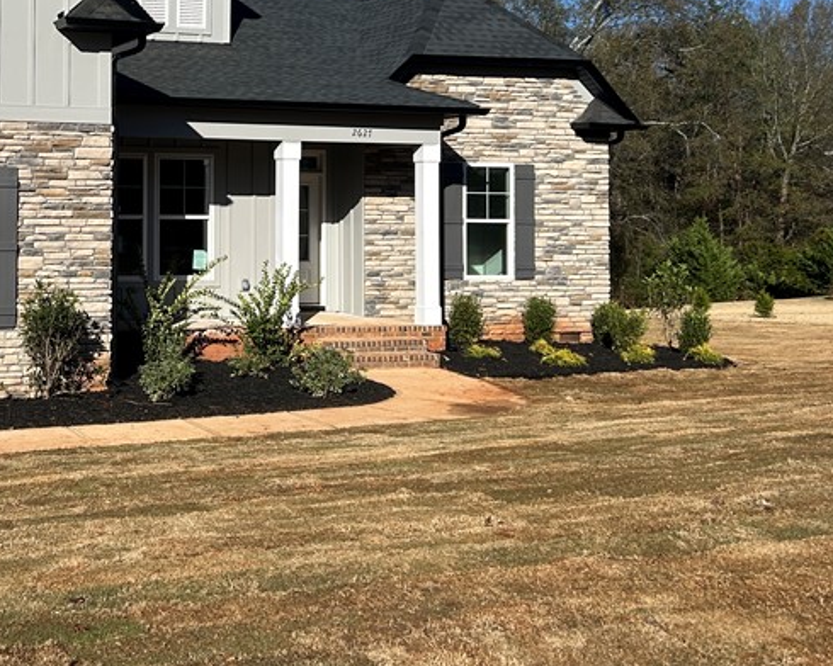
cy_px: 163
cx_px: 131
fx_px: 1307
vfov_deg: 28.2
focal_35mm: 53
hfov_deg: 34.0
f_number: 1.5
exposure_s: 1/5319
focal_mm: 5.7
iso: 50
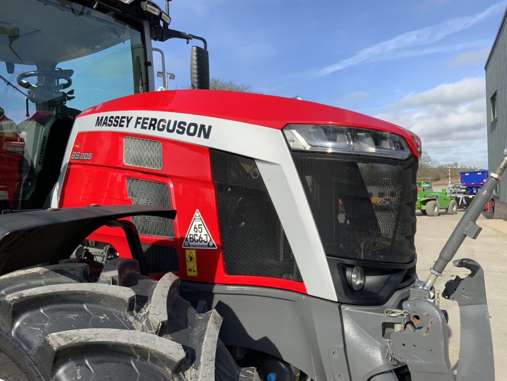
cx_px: 254
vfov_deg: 48.2
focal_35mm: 29
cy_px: 190
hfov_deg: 61.7
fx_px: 425
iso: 16
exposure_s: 1/1675
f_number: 1.8
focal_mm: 3
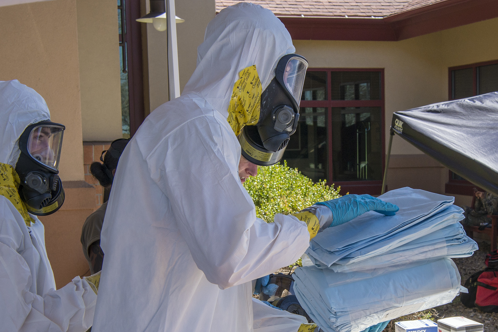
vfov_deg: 16.4
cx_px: 350
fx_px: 1149
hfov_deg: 24.3
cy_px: 265
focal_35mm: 83
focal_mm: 38
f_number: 10
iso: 320
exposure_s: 1/320
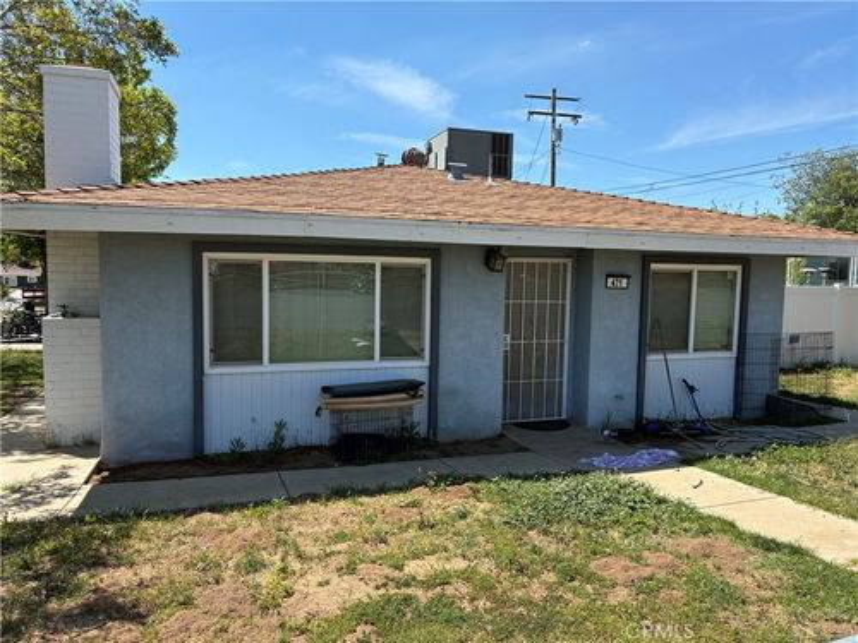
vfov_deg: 53.1
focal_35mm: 26
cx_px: 429
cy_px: 322
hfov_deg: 67.3
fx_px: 644
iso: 25
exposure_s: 1/1033
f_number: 1.64
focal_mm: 4.2
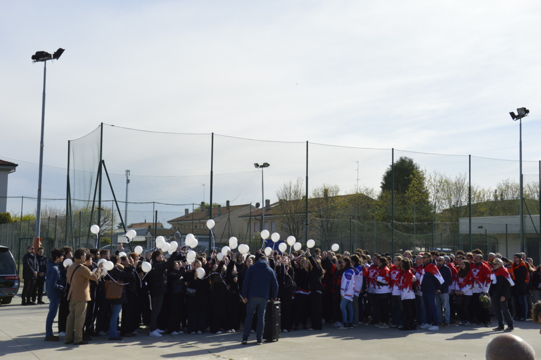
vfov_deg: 28.0
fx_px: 721
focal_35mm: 48
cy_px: 180
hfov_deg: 41.1
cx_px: 270
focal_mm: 32
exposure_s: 1/250
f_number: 8
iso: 100
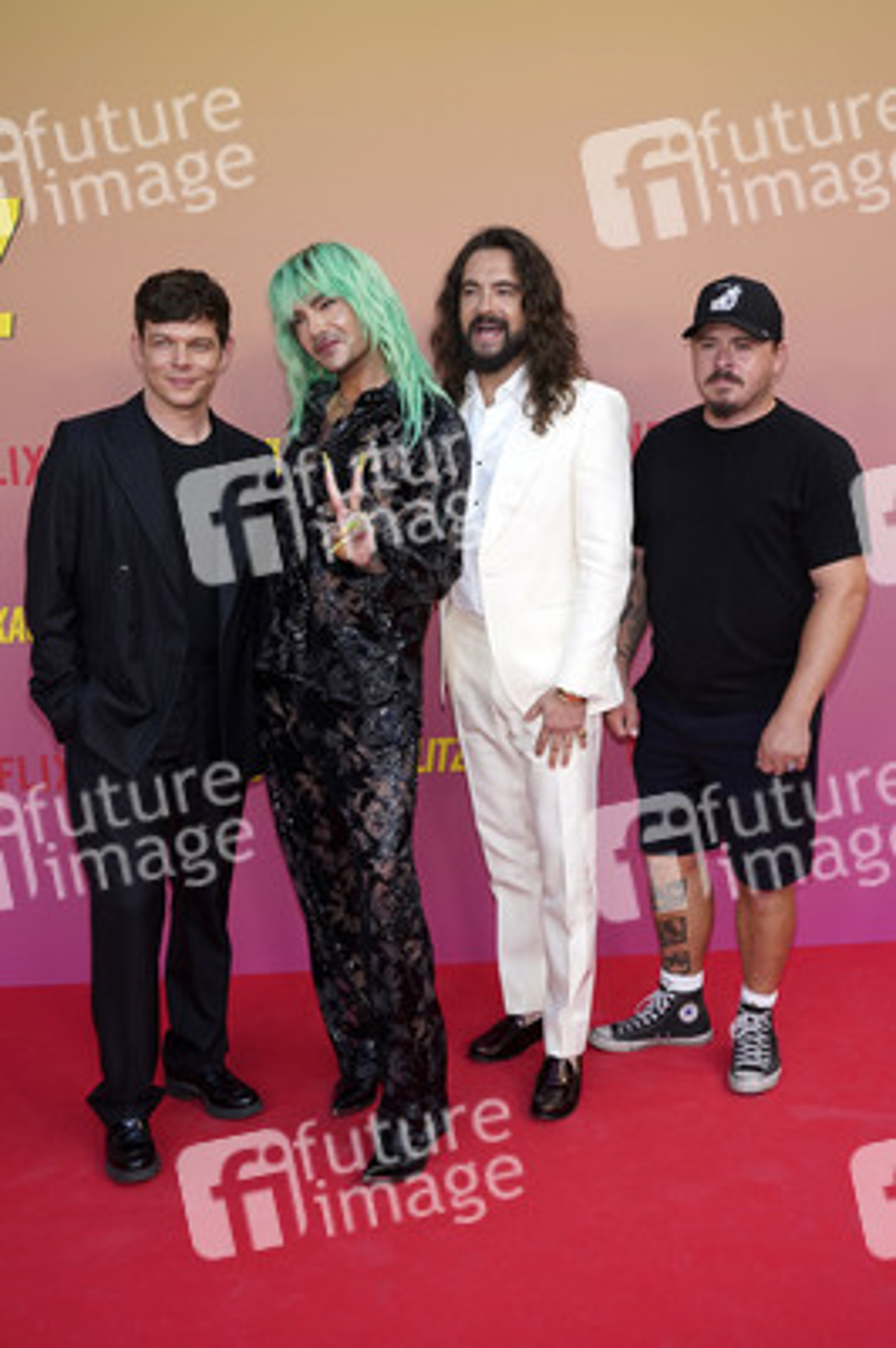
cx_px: 448
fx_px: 1384
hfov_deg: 35.9
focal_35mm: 37
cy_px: 674
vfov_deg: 51.9
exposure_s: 1/160
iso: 320
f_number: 5.6
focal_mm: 37
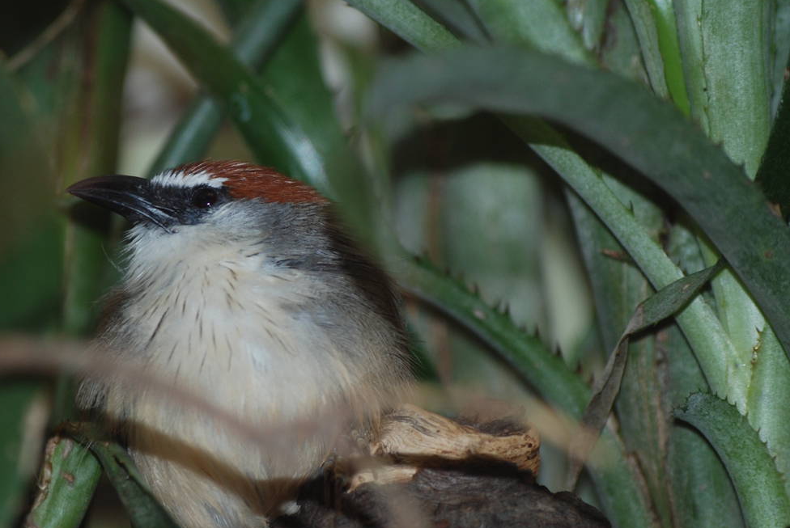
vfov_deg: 3.3
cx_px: 298
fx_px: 9182
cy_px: 234
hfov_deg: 4.9
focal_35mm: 418
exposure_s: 1/60
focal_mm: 170
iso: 200
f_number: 4.8
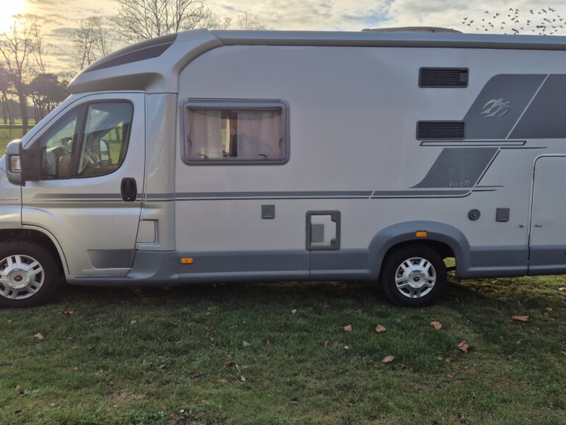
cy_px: 203
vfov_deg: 46.8
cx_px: 291
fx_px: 491
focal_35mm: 30
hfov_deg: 59.9
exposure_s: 1/2160
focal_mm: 5.4
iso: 25
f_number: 1.8
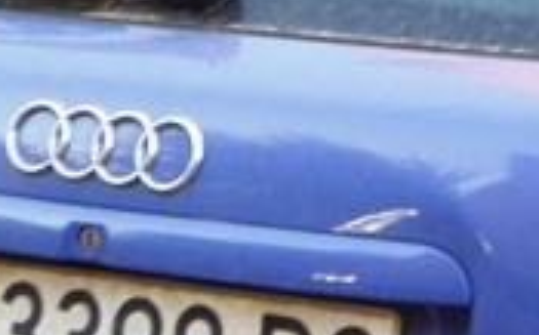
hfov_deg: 9.8
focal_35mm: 211
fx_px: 3097
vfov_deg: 6.2
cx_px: 696
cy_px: 221
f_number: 3.6
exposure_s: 1/30
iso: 125
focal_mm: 6.1
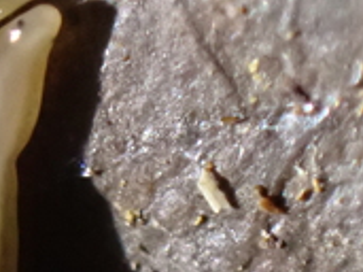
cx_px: 3
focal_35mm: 390
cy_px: 108
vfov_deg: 3.8
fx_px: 4087
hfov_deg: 5.1
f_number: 4.9
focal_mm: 18
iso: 1600
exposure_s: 1/40
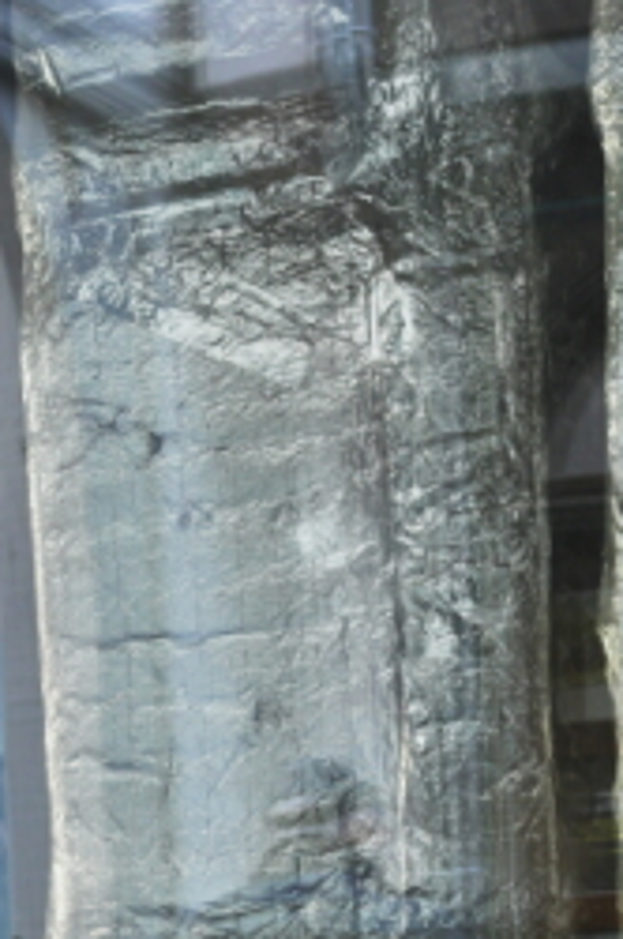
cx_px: 88
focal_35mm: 92
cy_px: 973
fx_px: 2395
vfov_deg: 21.3
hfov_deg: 14.7
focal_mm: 27
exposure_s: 1/60
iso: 200
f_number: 6.4
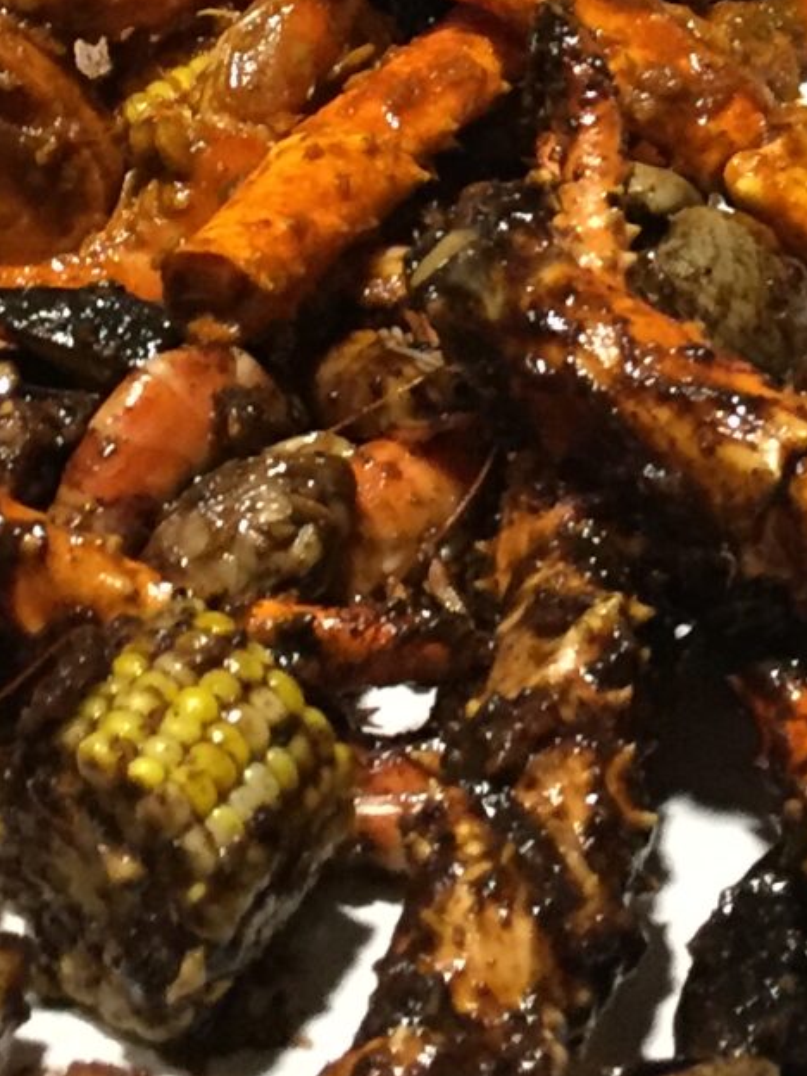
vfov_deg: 15.2
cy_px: -591
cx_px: 631
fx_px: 3699
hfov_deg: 12.4
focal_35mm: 119
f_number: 2.2
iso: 200
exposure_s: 1/30
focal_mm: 4.15
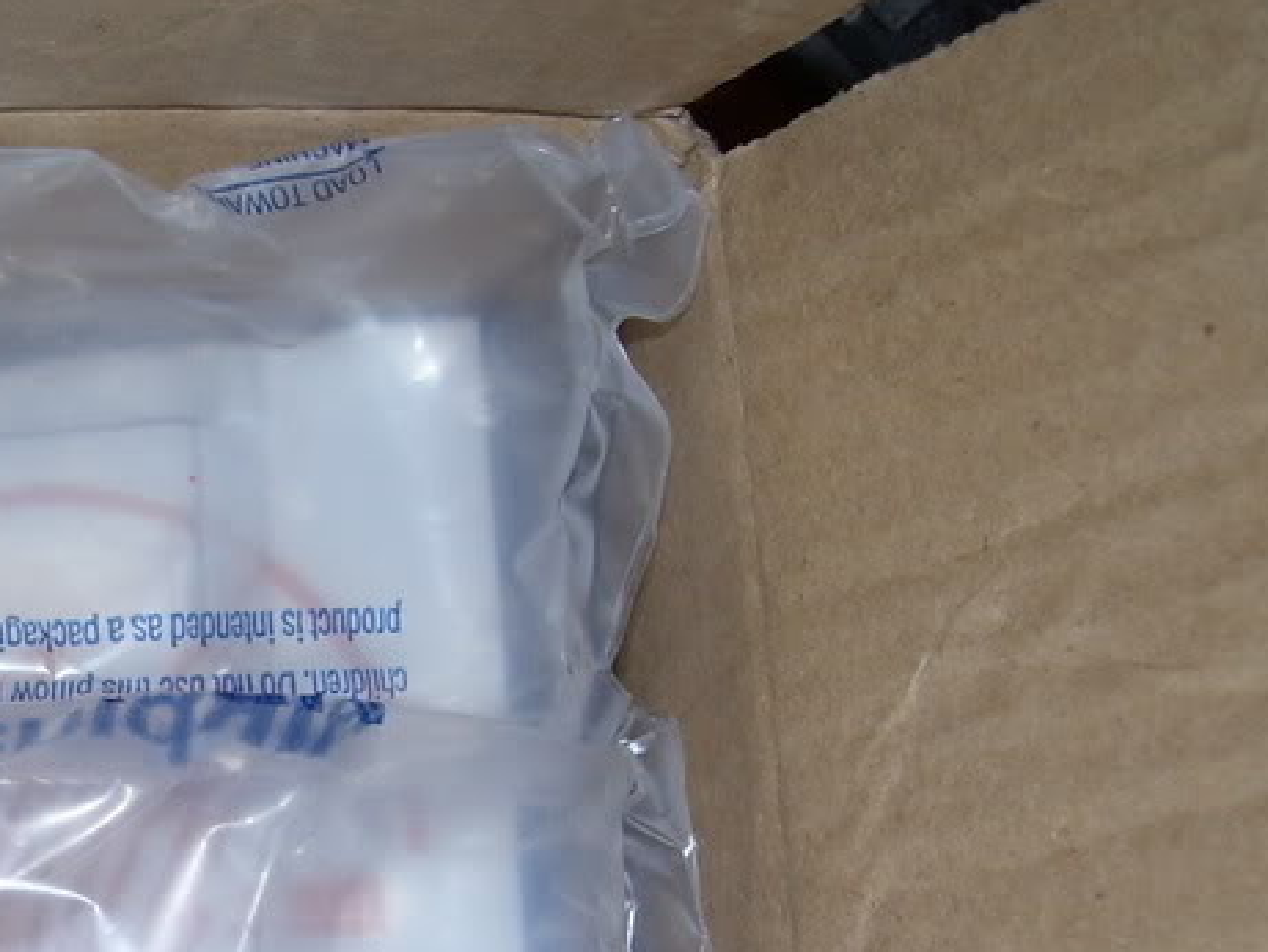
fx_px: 2931
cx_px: -121
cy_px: 850
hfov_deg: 23.0
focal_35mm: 80
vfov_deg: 18.2
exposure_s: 1/60
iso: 80
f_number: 2.7
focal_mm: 6
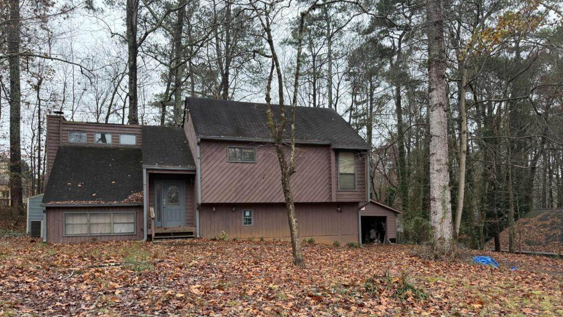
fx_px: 403
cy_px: 206
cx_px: 279
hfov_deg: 69.9
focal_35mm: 27
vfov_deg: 42.5
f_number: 1.78
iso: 125
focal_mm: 6.76
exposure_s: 1/240
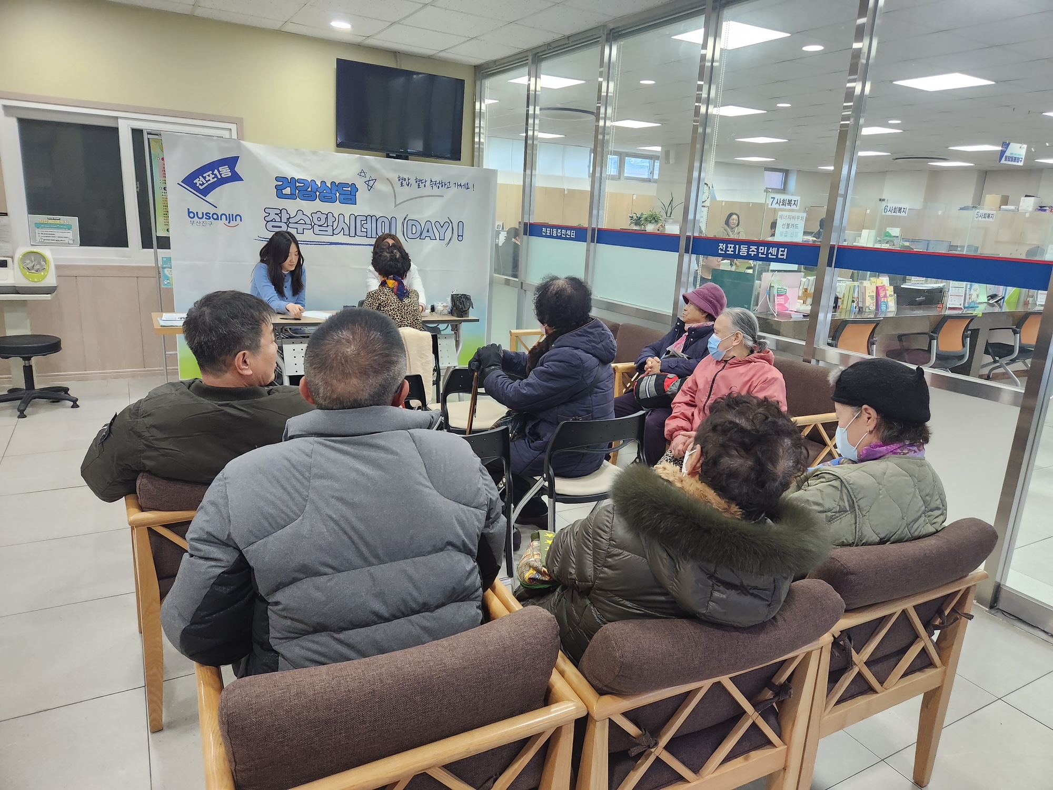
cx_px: 526
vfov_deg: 58.9
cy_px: 395
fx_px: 700
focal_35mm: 23
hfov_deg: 73.9
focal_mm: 5.4
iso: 250
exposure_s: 1/120
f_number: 1.8
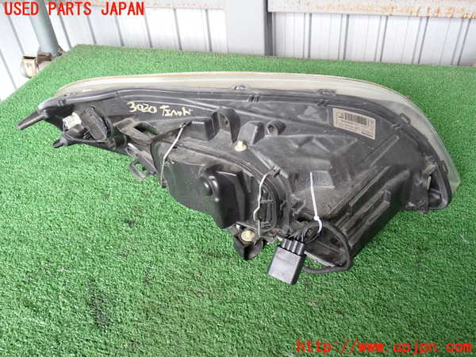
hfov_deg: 56.8
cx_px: 238
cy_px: 178
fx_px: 440
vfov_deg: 44.2
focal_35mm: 32
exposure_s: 1/60
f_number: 2.4
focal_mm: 5.79
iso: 100
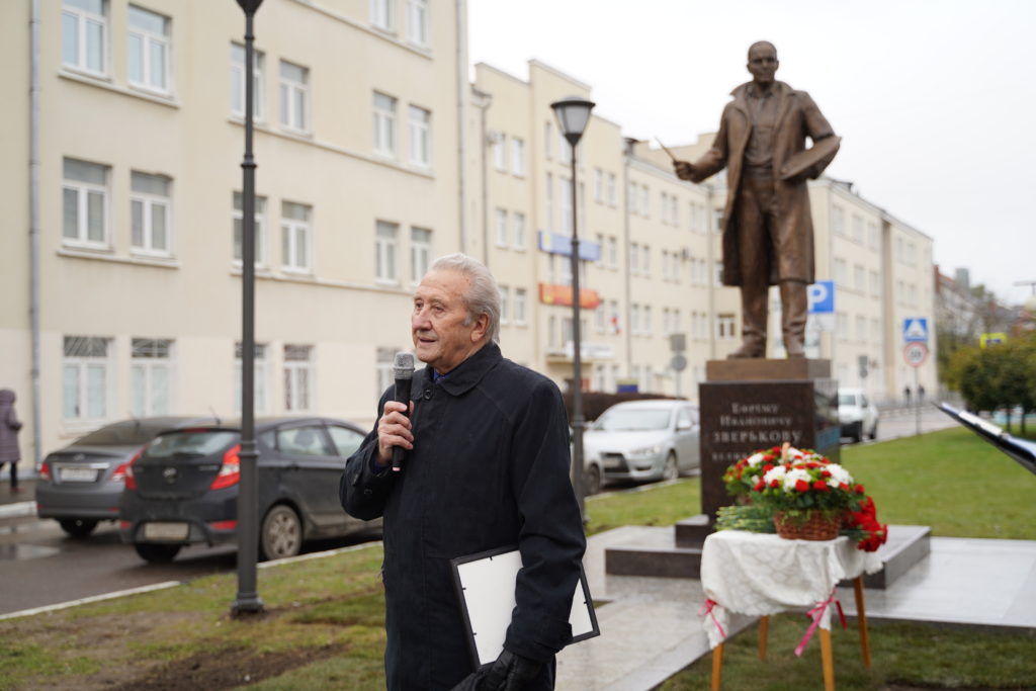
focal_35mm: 43
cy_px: 346
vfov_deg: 31.2
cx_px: 518
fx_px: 1238
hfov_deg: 45.4
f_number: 2.8
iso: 100
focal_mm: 43
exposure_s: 1/160
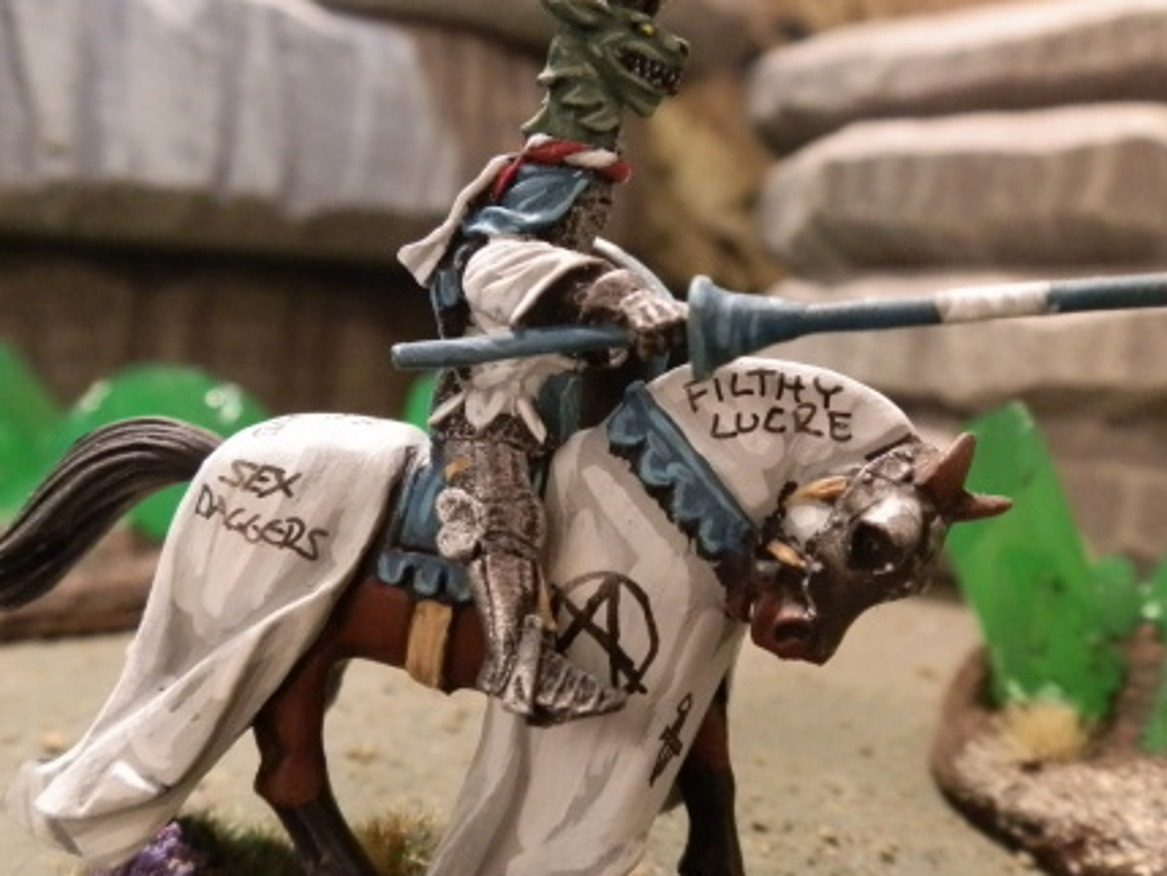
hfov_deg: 52.6
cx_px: 566
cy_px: 411
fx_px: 1180
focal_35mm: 35
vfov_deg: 40.7
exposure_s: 1/60
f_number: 3.1
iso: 400
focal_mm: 5
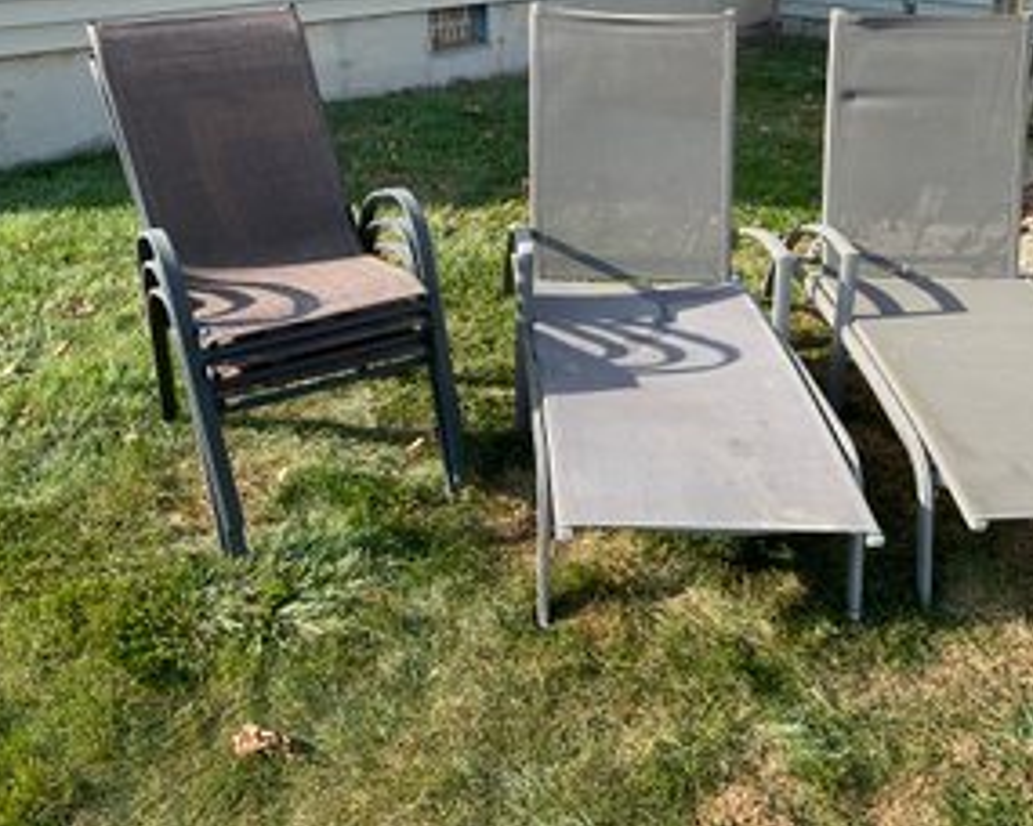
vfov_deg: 43.3
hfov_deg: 52.7
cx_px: 578
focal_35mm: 34
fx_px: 1039
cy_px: 371
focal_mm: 3
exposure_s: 1/997
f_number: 1.8
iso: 25
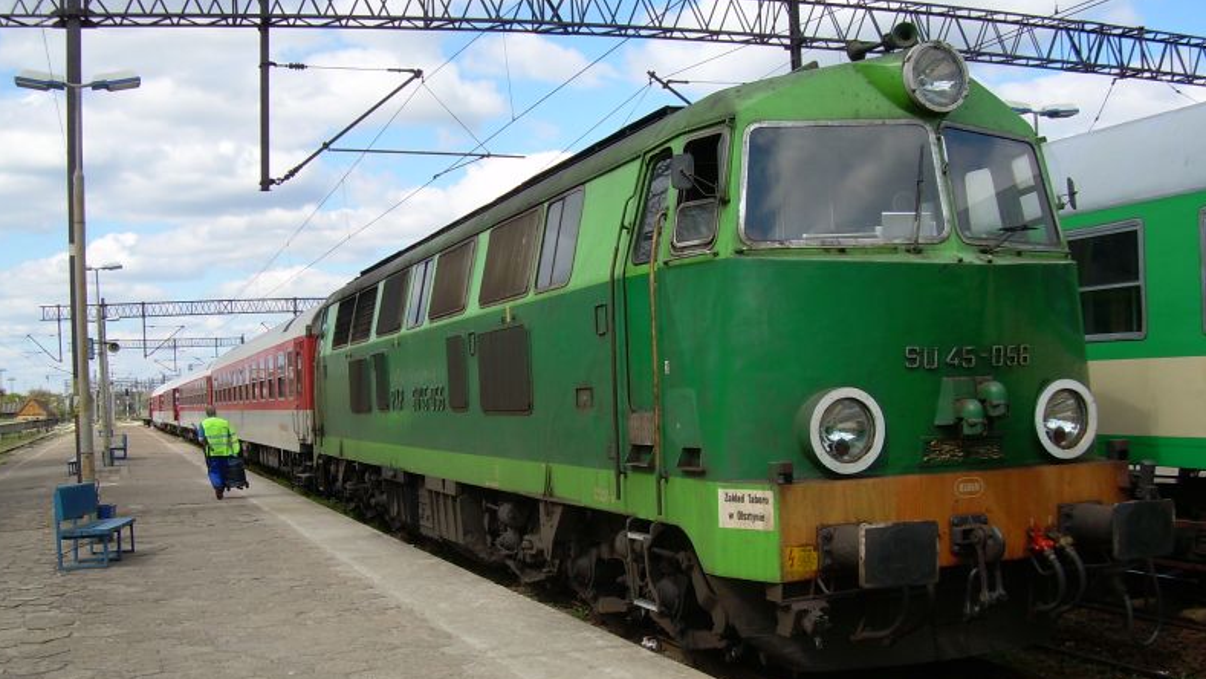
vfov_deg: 28.3
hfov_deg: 48.4
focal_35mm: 42
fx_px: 1343
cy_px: 399
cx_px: 596
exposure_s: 1/354
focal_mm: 6.3
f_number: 4.6
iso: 50
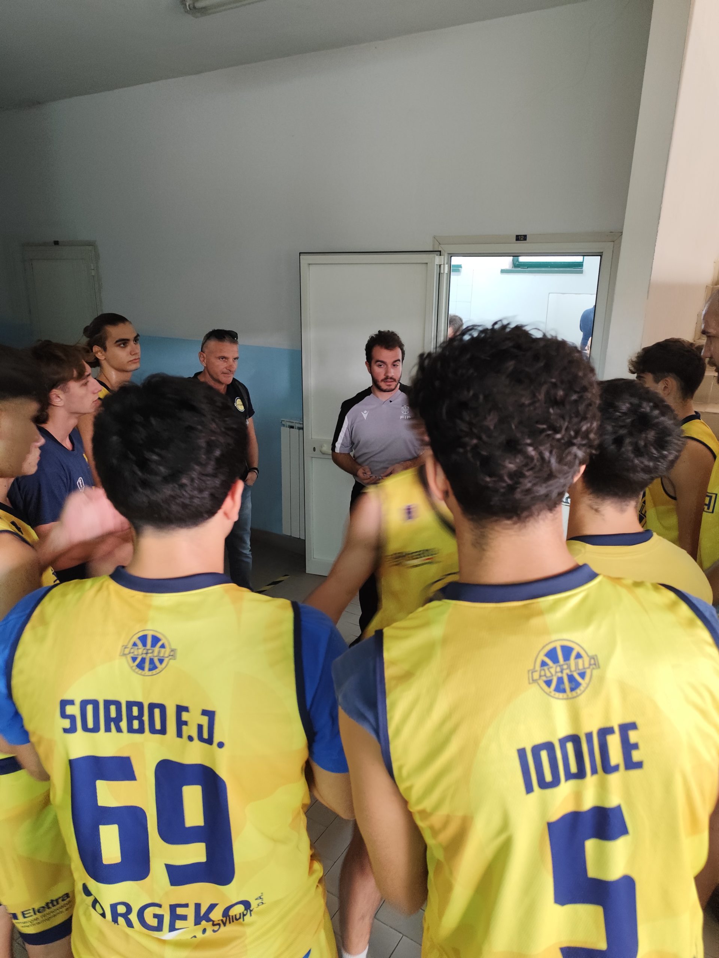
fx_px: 637
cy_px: 479
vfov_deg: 73.9
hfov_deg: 58.9
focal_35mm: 23
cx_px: 360
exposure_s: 1/25
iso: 500
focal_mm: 6.19
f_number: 1.65
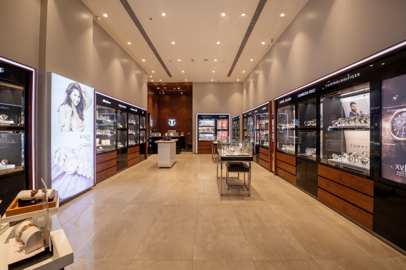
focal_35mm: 14
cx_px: 203
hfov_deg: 104.3
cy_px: 135
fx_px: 158
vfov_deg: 81.1
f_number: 10
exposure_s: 1/40
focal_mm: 14
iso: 100
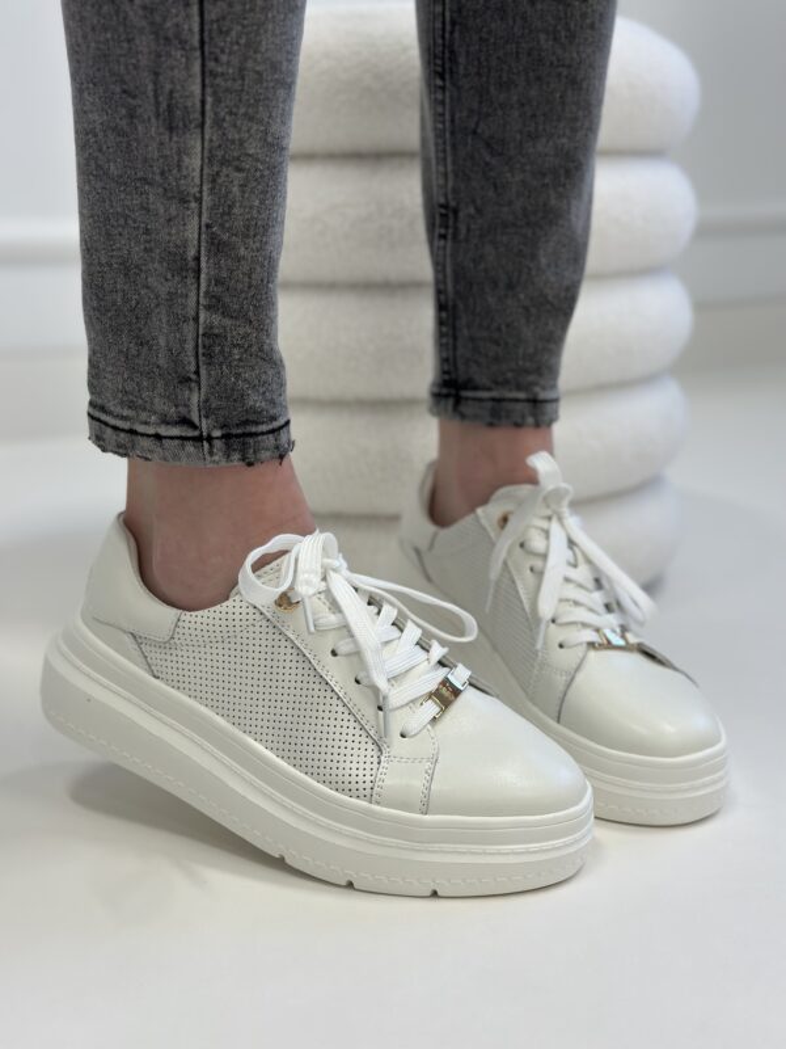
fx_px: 1453
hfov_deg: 30.3
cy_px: 524
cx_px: 393
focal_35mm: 48
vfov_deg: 39.7
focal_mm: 6.86
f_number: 1.78
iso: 80
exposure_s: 1/100
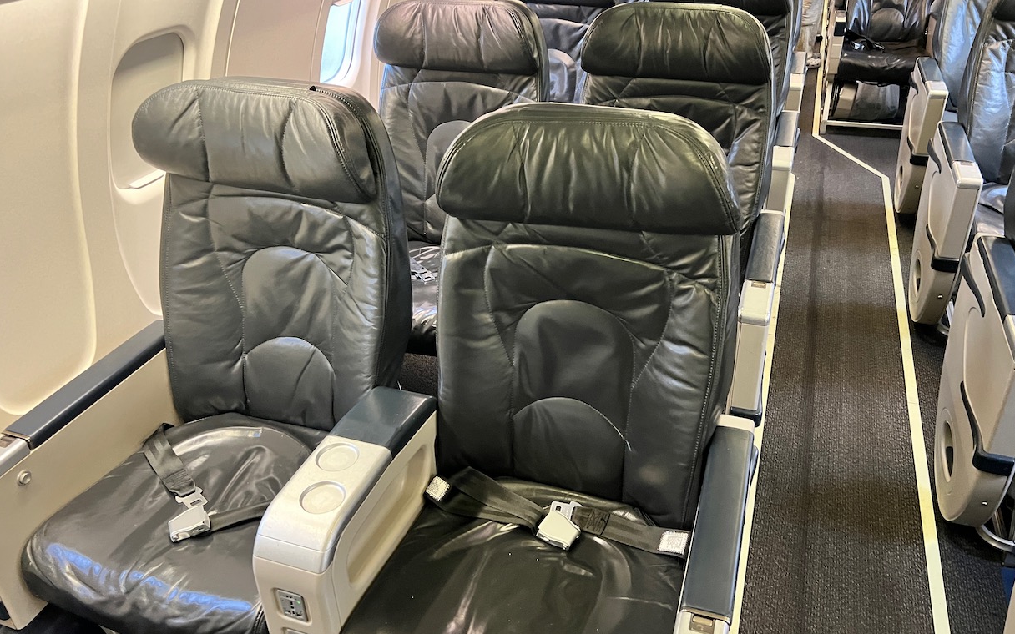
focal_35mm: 29
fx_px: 802
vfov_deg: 43.1
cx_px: 513
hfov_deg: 64.6
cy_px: 280
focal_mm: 5.7
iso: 500
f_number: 1.5
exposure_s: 1/45
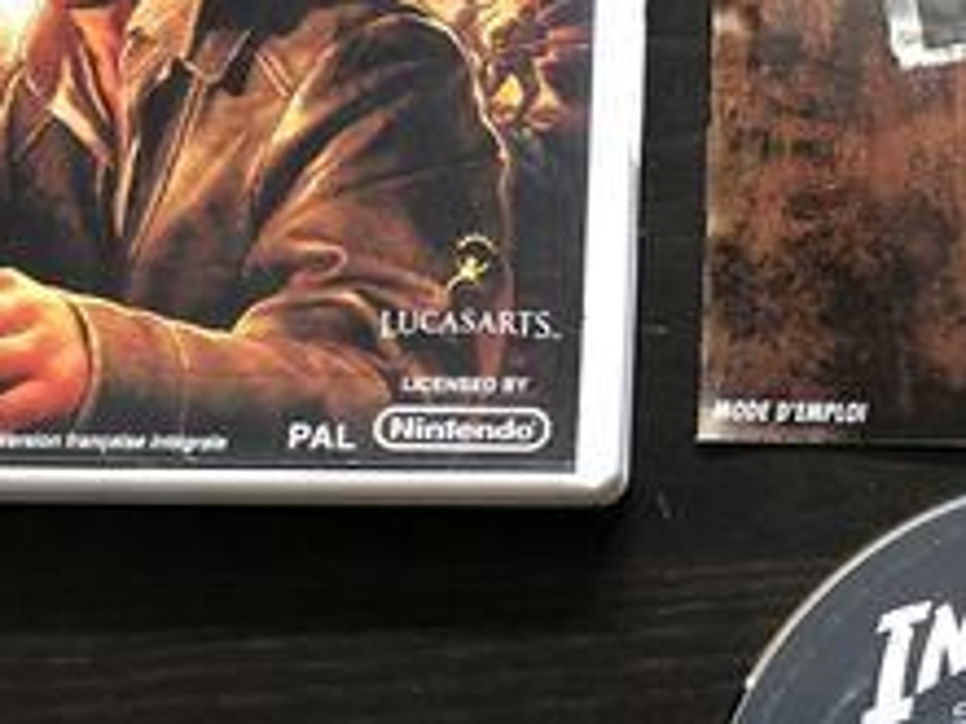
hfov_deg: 21.5
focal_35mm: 89
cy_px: 265
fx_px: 2484
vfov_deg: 16.6
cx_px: 896
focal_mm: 4
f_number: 1.8
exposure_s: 1/8
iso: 100
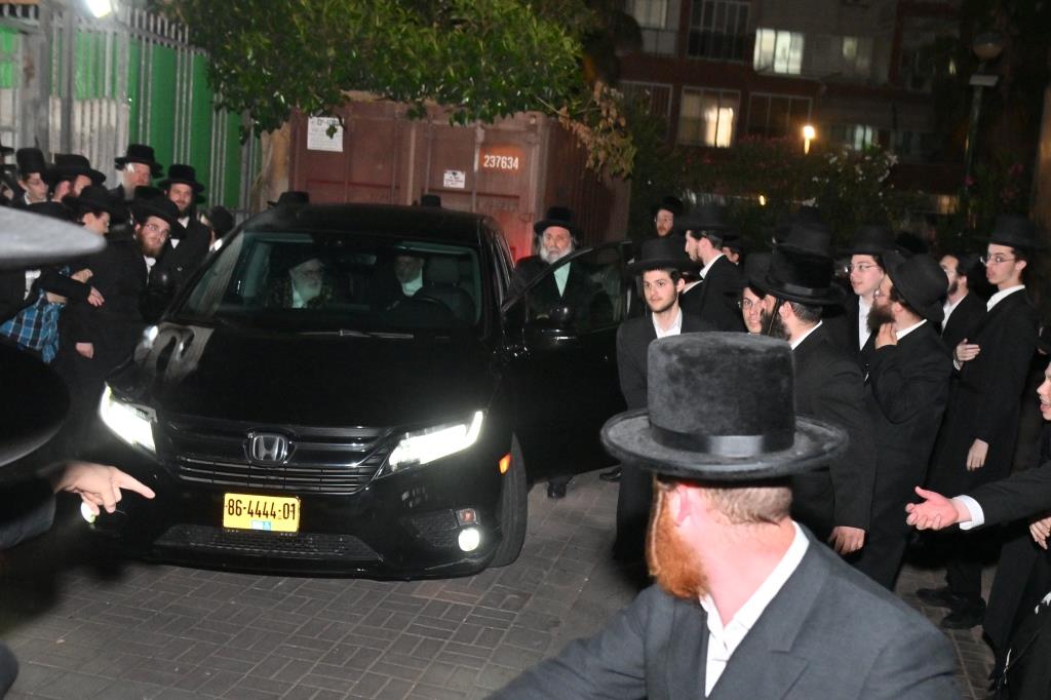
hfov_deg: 53.1
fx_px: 1051
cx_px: 526
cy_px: 350
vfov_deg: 36.8
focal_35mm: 36
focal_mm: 24
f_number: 4
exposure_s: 1/200
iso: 1600
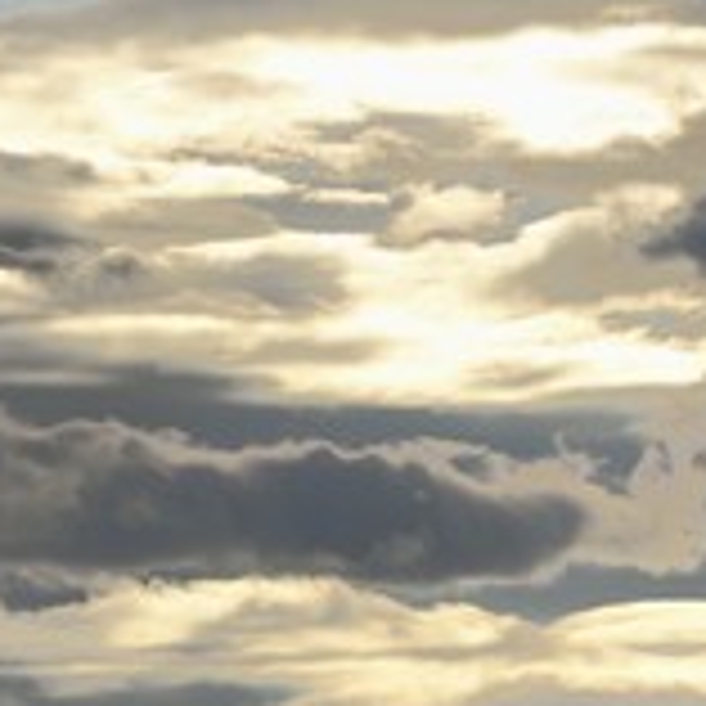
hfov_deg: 3.8
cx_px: 827
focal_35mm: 456
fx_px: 10522
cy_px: 621
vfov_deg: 3.8
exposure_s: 1/250
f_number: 16
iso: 200
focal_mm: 200
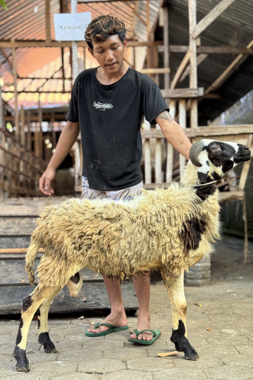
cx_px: 130
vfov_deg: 39.6
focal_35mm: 50
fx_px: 527
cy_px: 190
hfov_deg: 27.0
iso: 100
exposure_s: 1/74
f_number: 1.78
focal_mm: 6.76
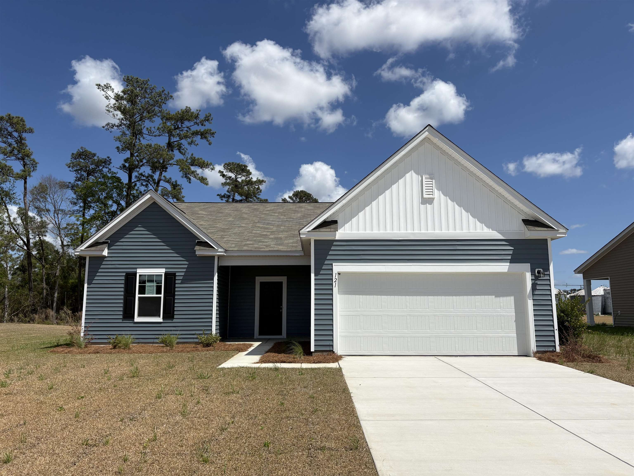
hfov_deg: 67.3
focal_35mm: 26
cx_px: 317
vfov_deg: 53.1
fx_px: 476
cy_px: 238
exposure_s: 1/6993
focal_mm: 5.96
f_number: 1.6
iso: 50
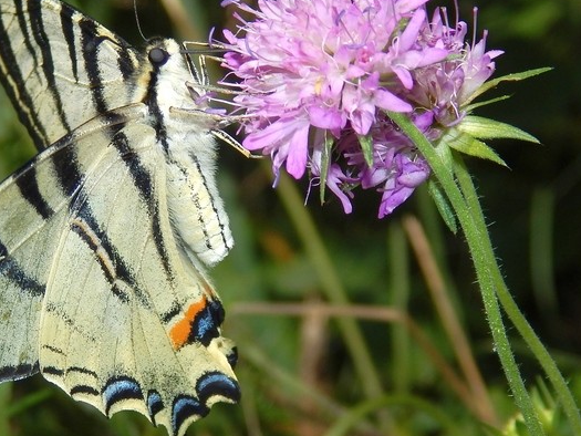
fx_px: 2199
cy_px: 245
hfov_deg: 15.0
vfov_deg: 11.3
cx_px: 188
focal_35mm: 131
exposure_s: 1/500
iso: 125
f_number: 8.6
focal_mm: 15.3
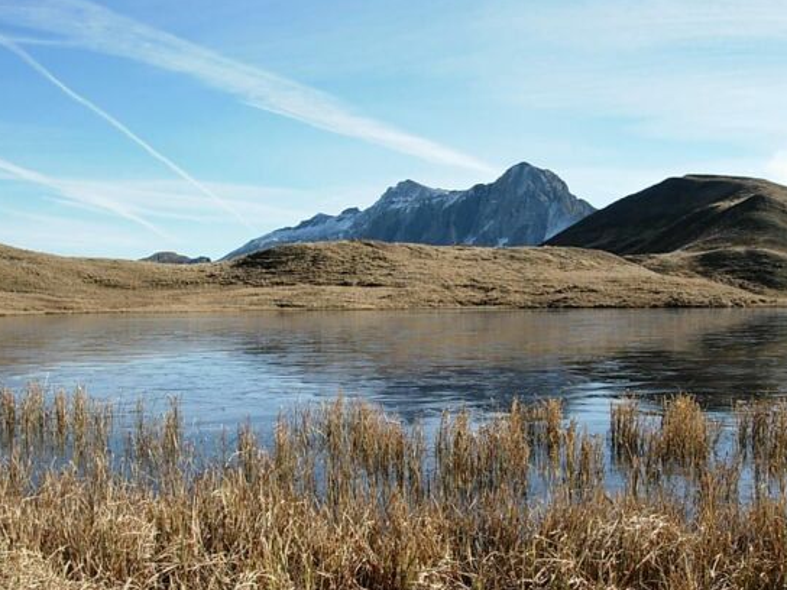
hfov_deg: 45.8
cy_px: 312
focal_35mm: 41
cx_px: 416
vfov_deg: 35.1
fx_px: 932
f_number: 4.8
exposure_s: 1/592
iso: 79
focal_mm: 7.8
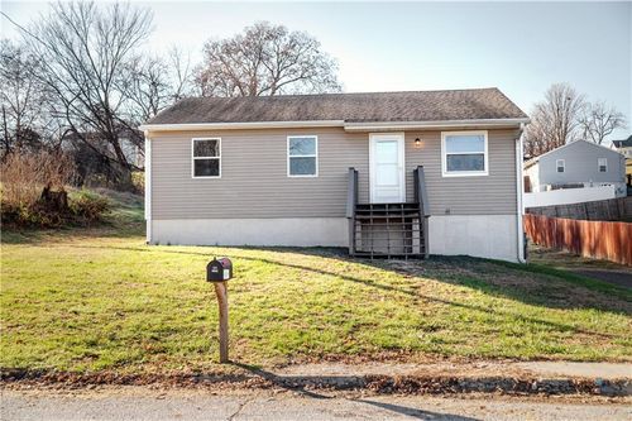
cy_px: 210
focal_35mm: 40
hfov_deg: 48.5
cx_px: 316
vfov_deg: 33.4
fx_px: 702
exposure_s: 1/2000
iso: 100
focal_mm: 40
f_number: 4.5
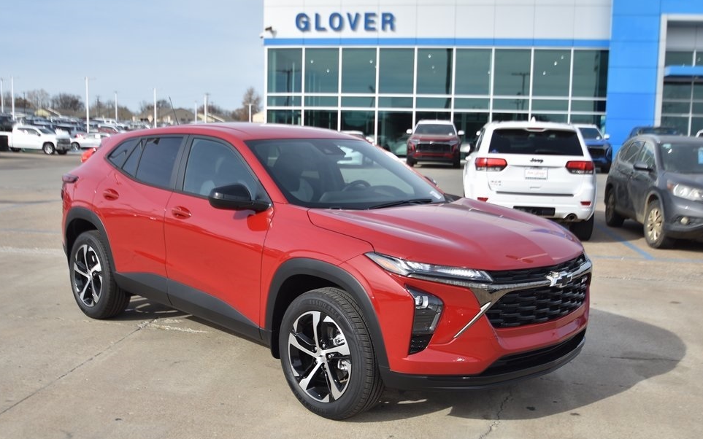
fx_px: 747
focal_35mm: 39
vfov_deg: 32.8
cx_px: 340
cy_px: 233
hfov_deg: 50.4
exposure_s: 1/640
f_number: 4.5
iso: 100
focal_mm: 24
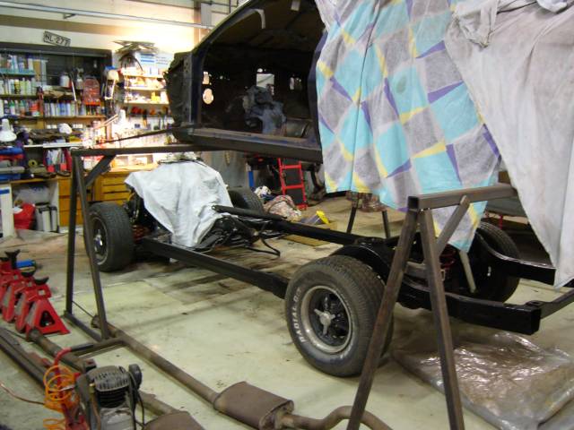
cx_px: 287
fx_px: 580
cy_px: 215
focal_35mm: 35
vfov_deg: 40.7
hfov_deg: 52.6
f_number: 2.8
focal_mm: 5.8
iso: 200
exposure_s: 1/8
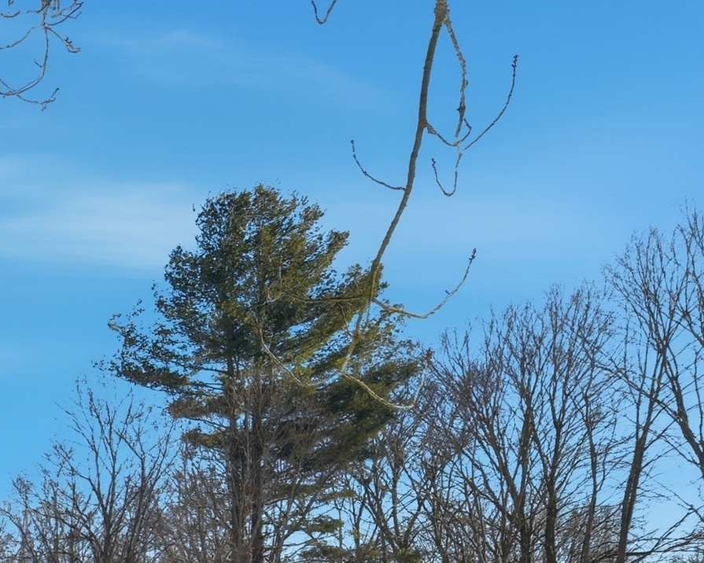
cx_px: -396
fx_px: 1208
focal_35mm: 58
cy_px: 758
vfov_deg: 22.9
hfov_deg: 24.2
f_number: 9
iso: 400
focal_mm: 18
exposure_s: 1/8000
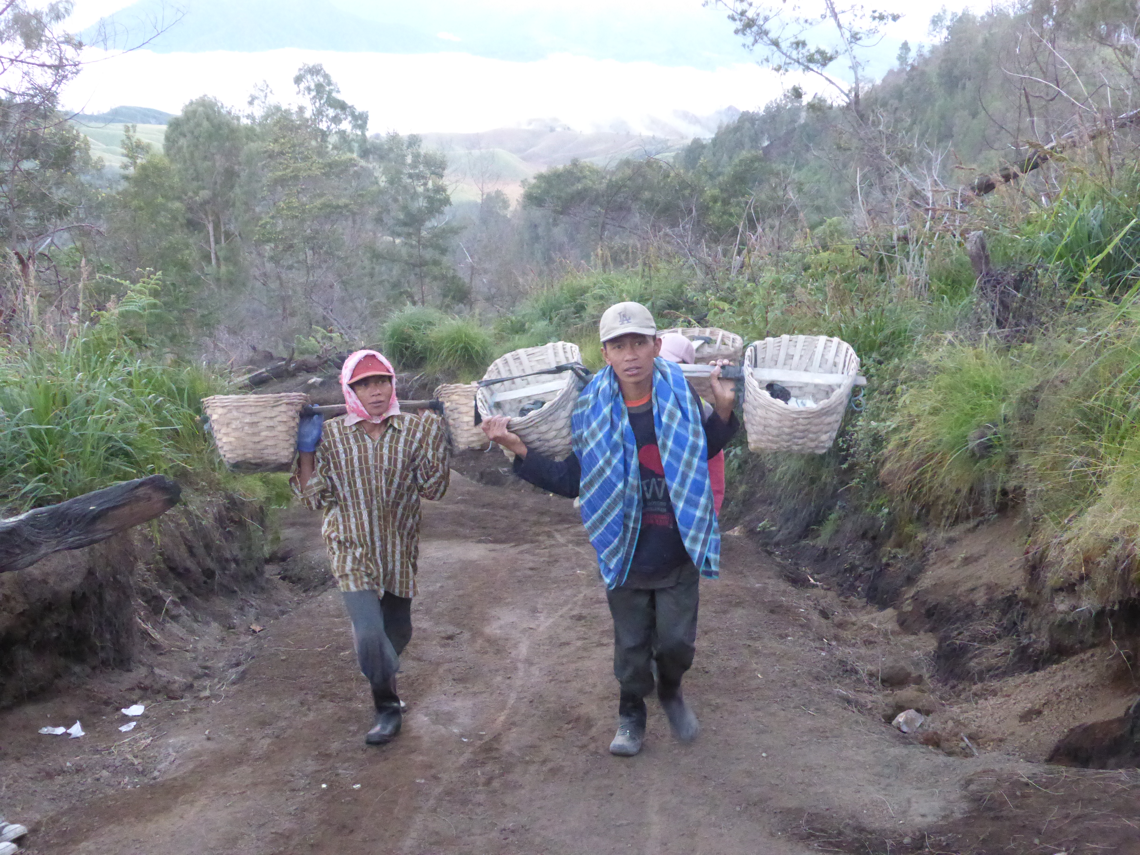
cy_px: 428
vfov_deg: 36.0
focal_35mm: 40
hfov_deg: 46.8
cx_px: 570
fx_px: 1317
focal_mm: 6.9
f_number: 3.9
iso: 1600
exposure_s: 1/40
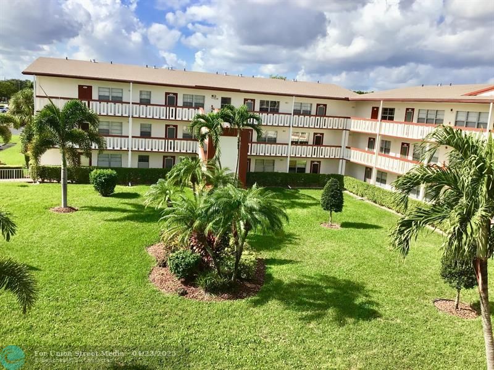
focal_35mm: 31
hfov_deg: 58.4
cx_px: 247
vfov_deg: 45.4
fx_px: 442
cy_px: 185
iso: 25
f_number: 2.4
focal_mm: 3.3
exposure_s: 1/1431
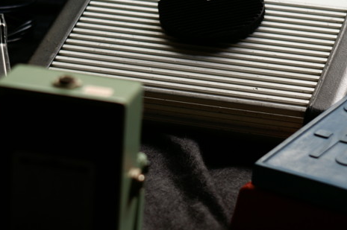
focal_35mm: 155
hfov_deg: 13.3
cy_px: 117
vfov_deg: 8.8
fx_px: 1492
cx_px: 168
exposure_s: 1/20
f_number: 5.6
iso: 200
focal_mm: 60
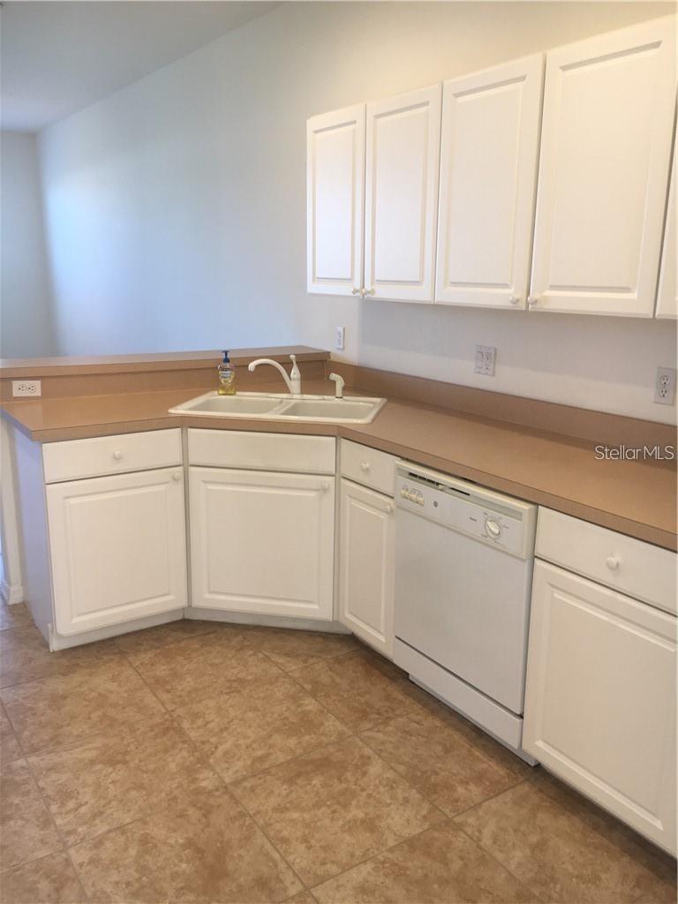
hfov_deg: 48.2
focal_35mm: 29
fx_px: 757
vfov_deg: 61.7
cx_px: 339
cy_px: 452
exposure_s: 1/30
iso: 32
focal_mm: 4.15
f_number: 2.2
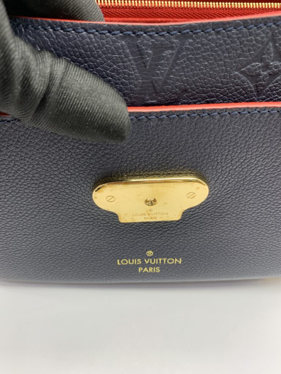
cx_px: 140
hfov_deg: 53.1
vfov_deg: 67.3
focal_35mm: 26
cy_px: 187
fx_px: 281
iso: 80
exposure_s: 1/100
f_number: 1.8
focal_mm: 4.25
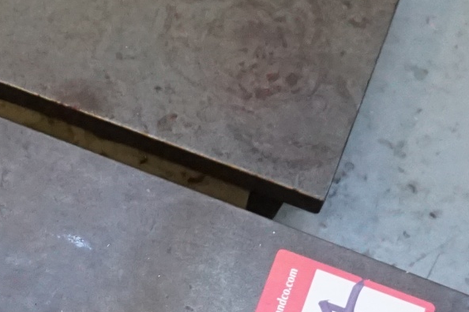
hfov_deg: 14.9
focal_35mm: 132
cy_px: 310
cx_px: -113
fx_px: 1720
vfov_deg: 10.3
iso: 2500
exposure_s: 1/160
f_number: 3.5
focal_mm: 16
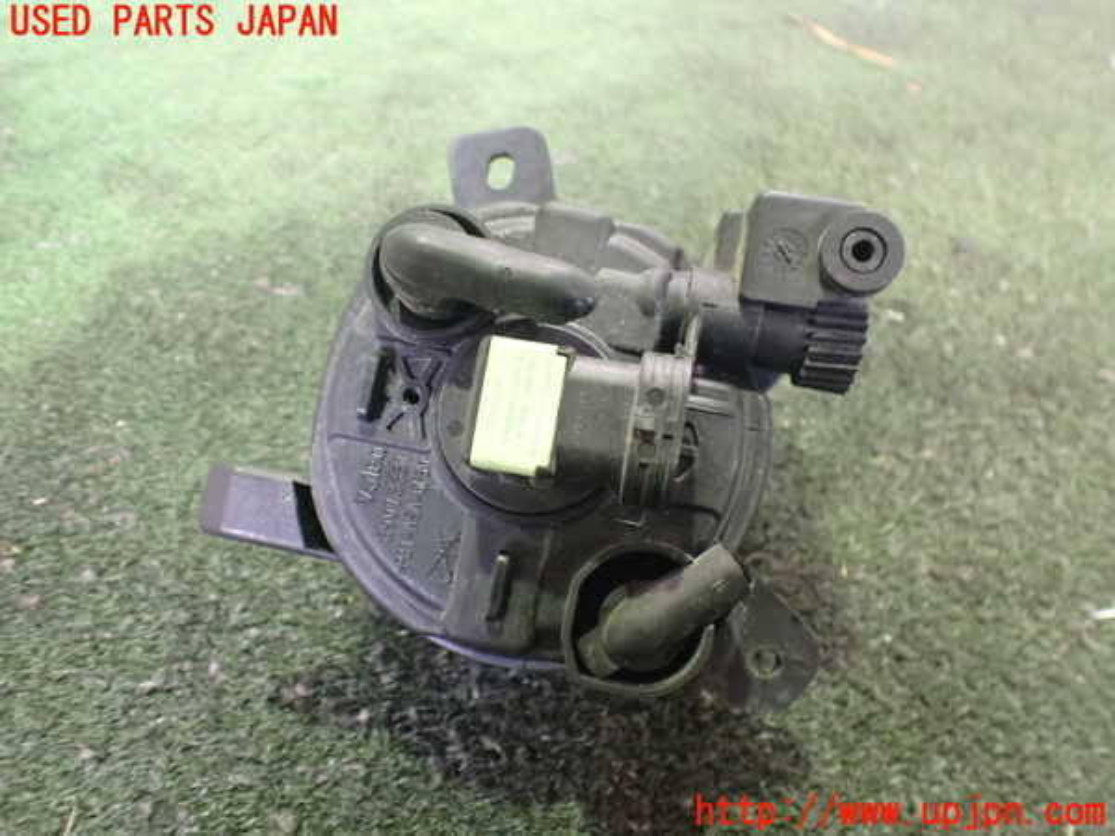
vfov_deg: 46.8
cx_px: 558
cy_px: 418
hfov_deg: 60.0
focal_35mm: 30
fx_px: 966
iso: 1250
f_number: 2.3
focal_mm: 5.4
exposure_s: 1/30
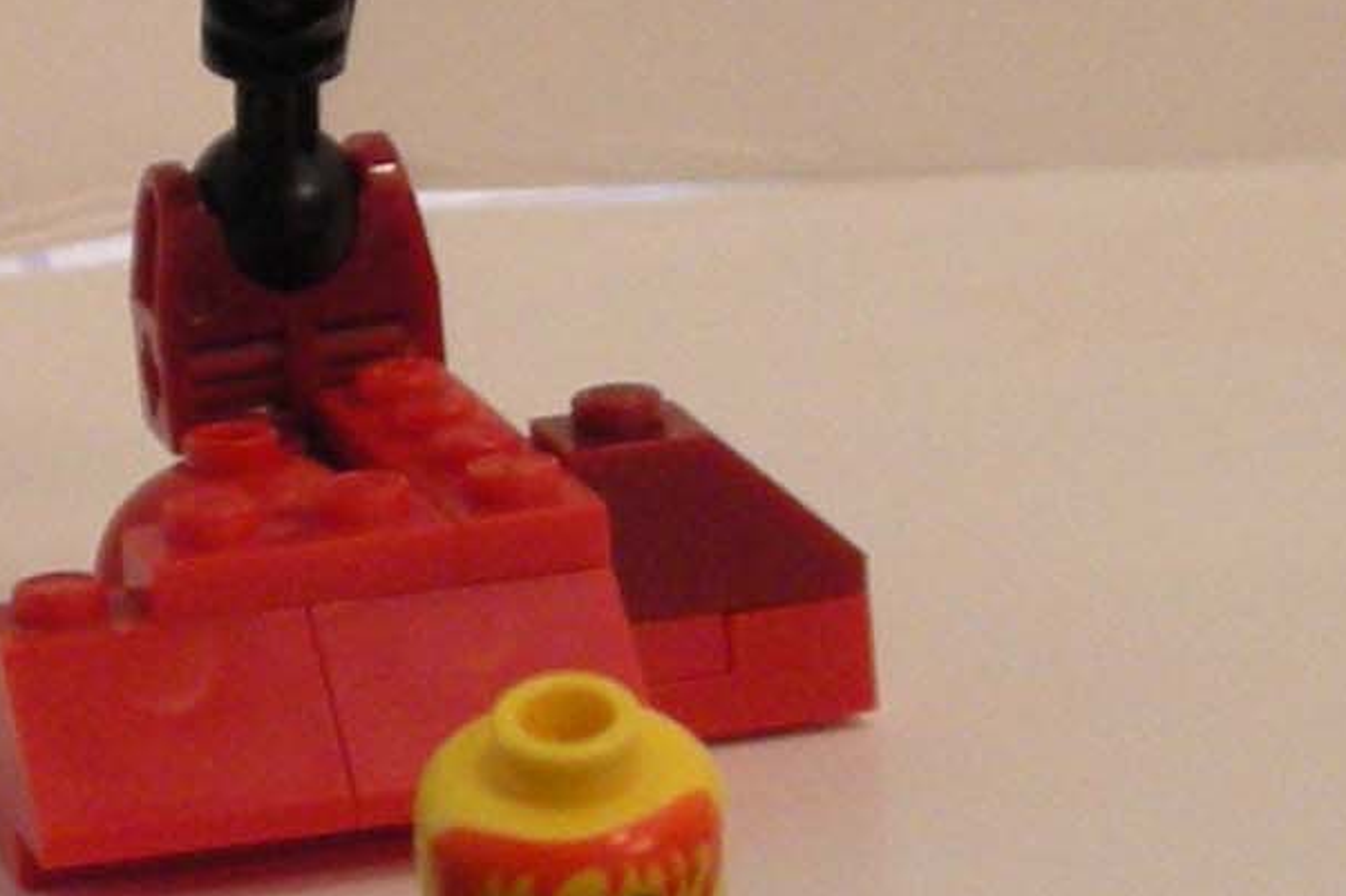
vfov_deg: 7.4
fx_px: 6915
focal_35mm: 185
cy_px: 308
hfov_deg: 11.0
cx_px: 123
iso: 200
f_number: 3.2
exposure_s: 1/17.8
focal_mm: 6.3
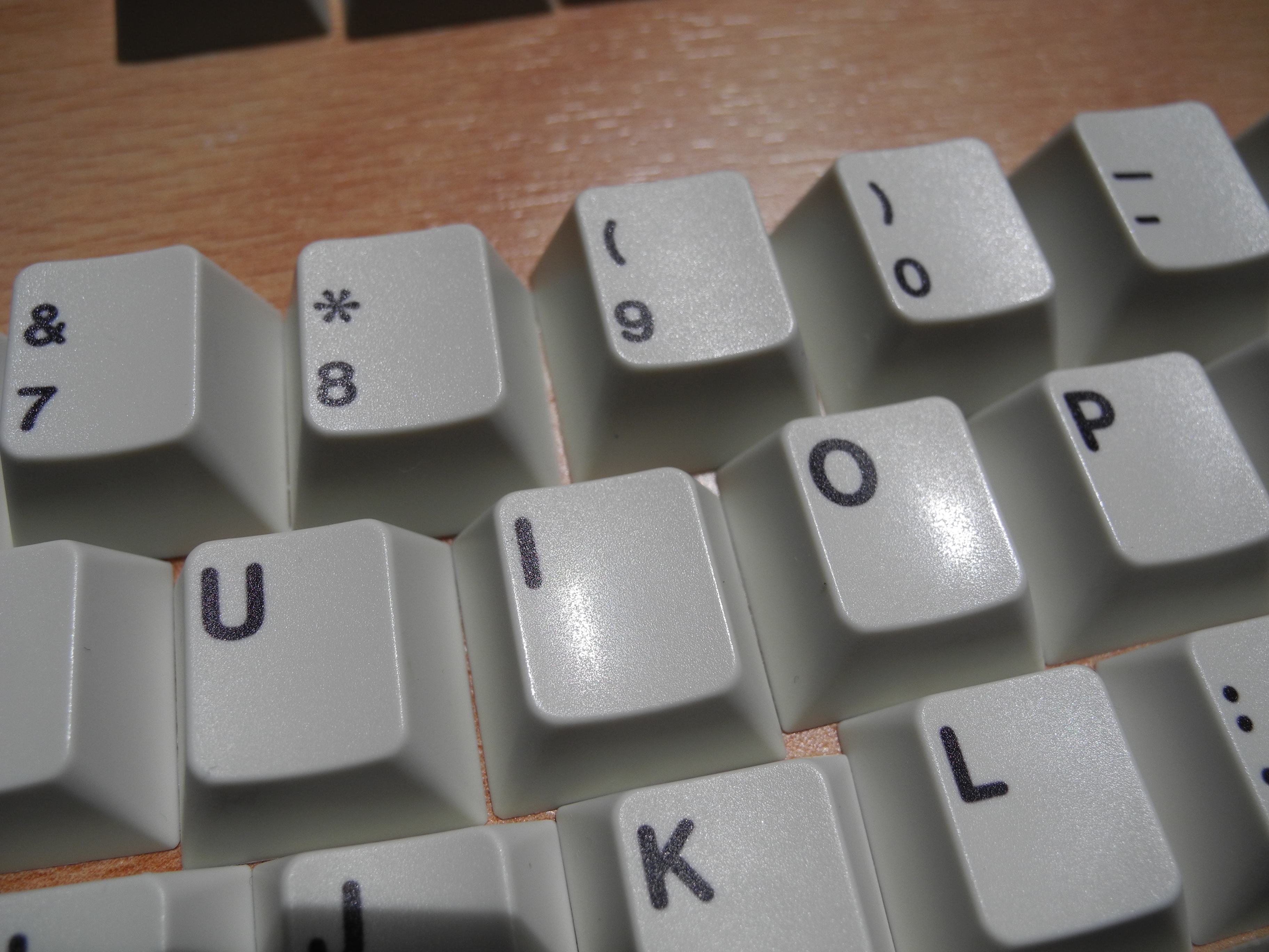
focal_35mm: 28
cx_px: 634
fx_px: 1026
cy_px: 476
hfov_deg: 63.4
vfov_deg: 49.7
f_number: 3.2
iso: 100
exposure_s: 1/850
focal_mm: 6
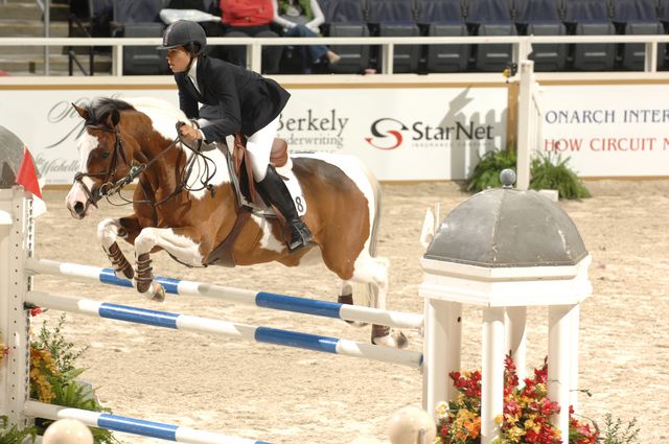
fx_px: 4454
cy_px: 222
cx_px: 334
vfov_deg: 5.7
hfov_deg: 8.6
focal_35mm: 240
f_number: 4.5
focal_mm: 160
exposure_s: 1/250
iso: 320
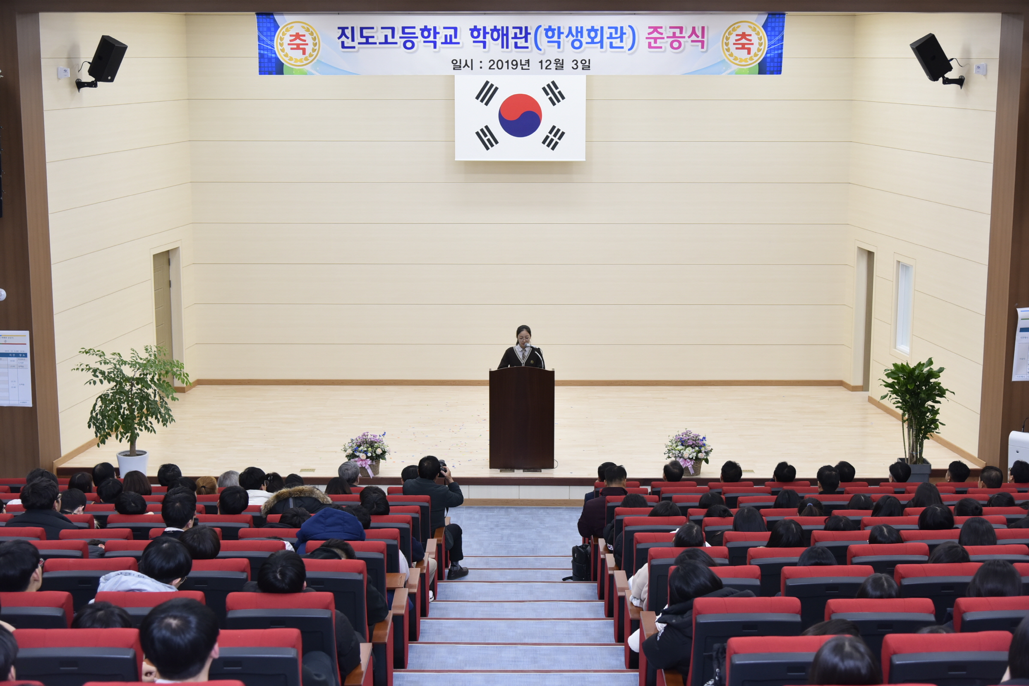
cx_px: 514
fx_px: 1487
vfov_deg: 26.0
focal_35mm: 52
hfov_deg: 38.2
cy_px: 343
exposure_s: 1/125
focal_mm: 52
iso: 800
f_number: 4.5
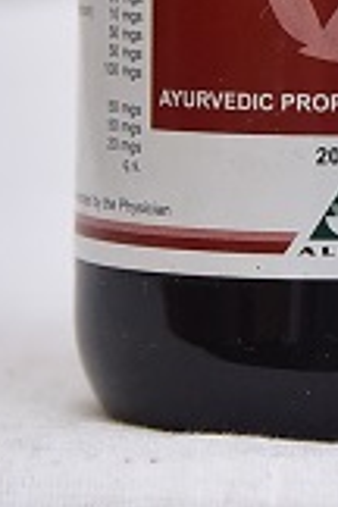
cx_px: 357
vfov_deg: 8.0
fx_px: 3563
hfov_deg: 5.4
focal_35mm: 253
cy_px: -241
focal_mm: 78
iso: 1600
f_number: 4.5
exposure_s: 1/125
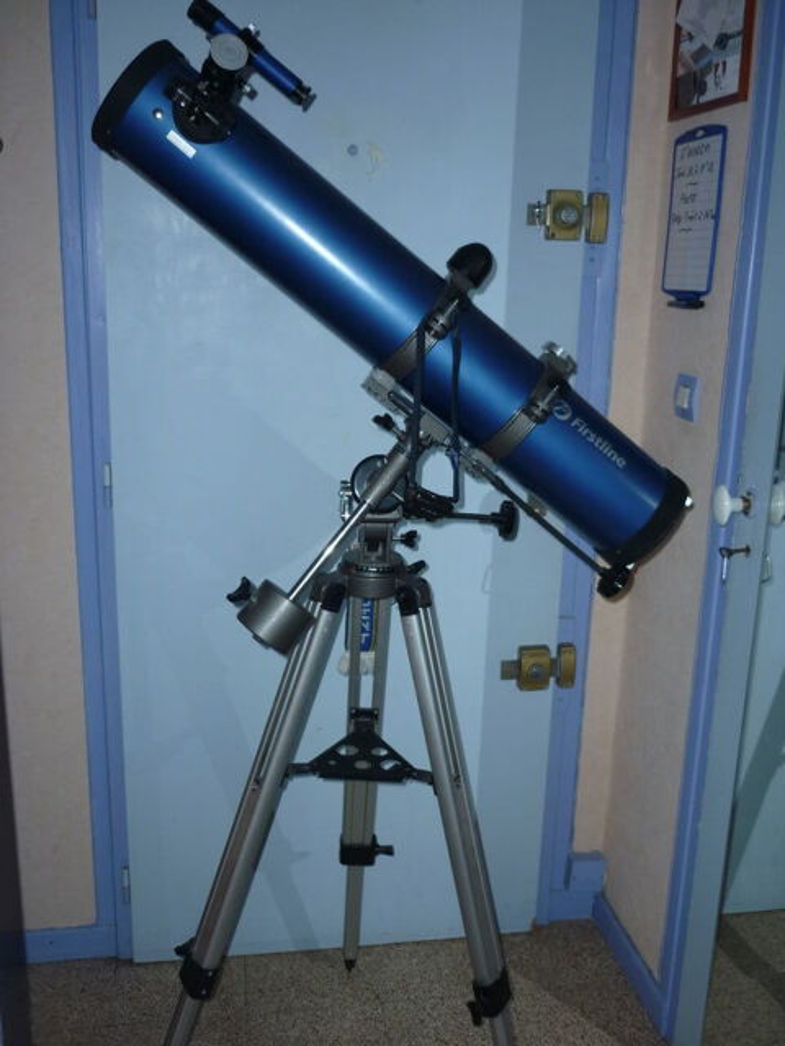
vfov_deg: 55.4
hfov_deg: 42.9
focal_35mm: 33
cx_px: 392
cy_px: 523
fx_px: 998
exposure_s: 1/30
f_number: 2.8
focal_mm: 5.5
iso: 100
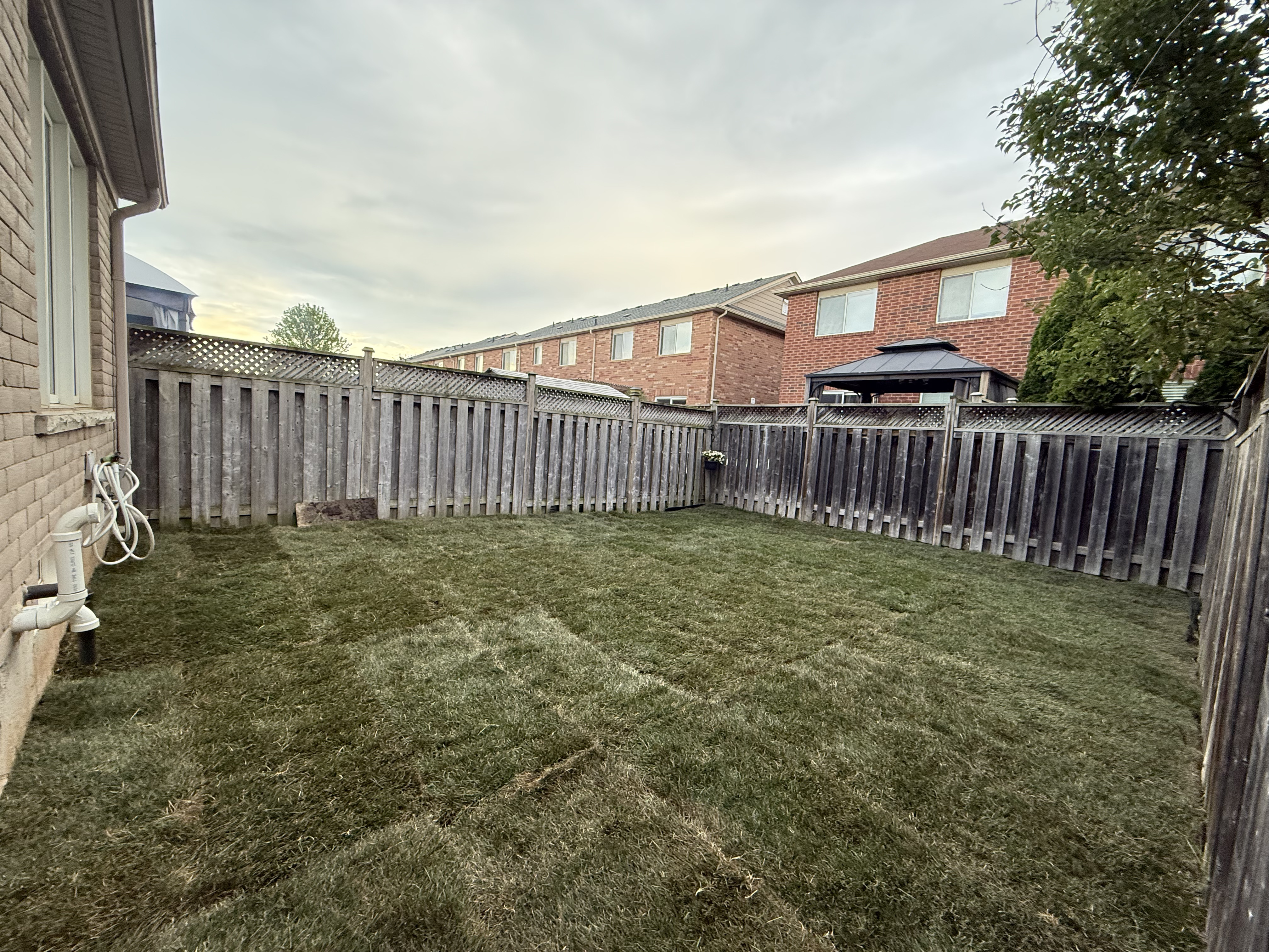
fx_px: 513
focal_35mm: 14
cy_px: 476
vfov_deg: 85.7
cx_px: 634
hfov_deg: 102.1
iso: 250
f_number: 2.2
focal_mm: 2.22
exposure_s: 1/99
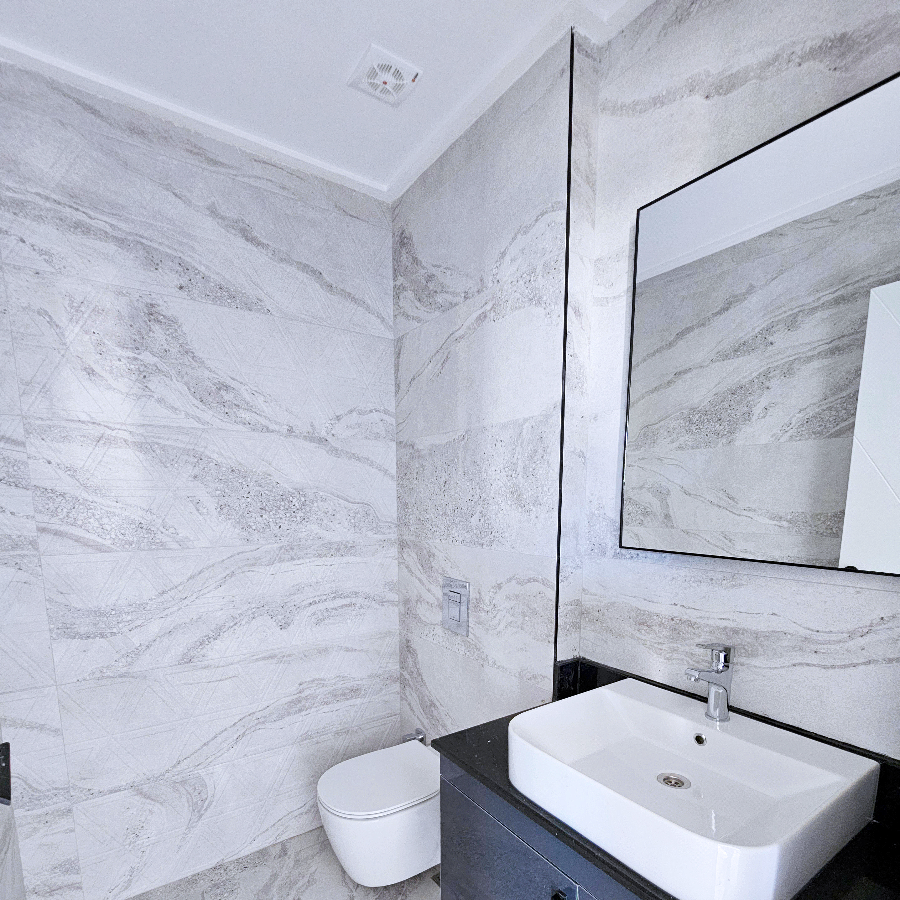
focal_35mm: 16
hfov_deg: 87.4
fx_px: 471
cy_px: 579
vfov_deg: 85.2
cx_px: 462
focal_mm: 2.2
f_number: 2.2
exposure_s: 1/33.3
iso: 500
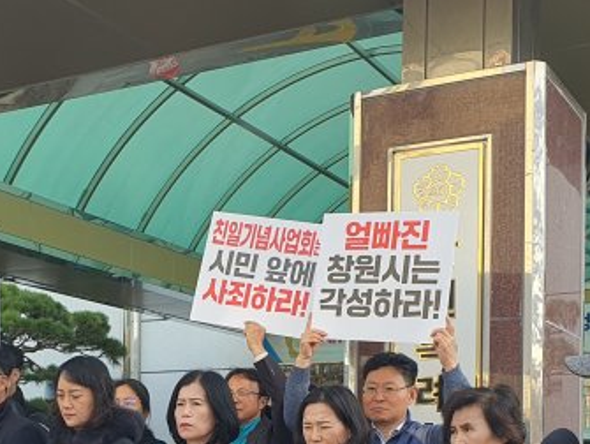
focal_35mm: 62
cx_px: 159
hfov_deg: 30.7
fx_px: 1058
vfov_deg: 22.8
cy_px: 439
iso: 50
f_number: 2.4
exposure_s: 1/299
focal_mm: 4.3
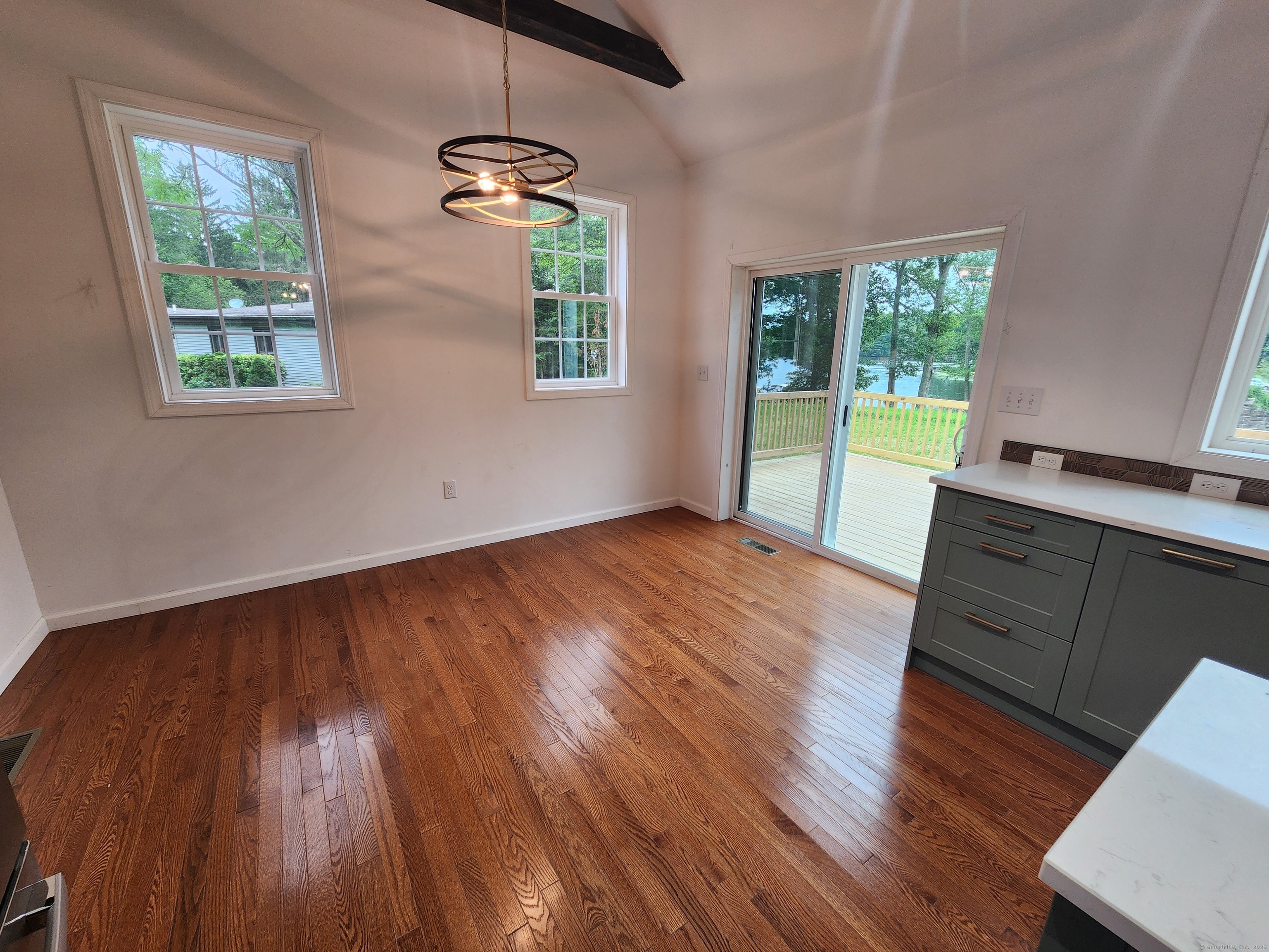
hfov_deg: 106.2
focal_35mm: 13
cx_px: 634
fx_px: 477
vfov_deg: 89.9
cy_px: 476
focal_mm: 2.2
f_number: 2.2
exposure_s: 1/60
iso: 125
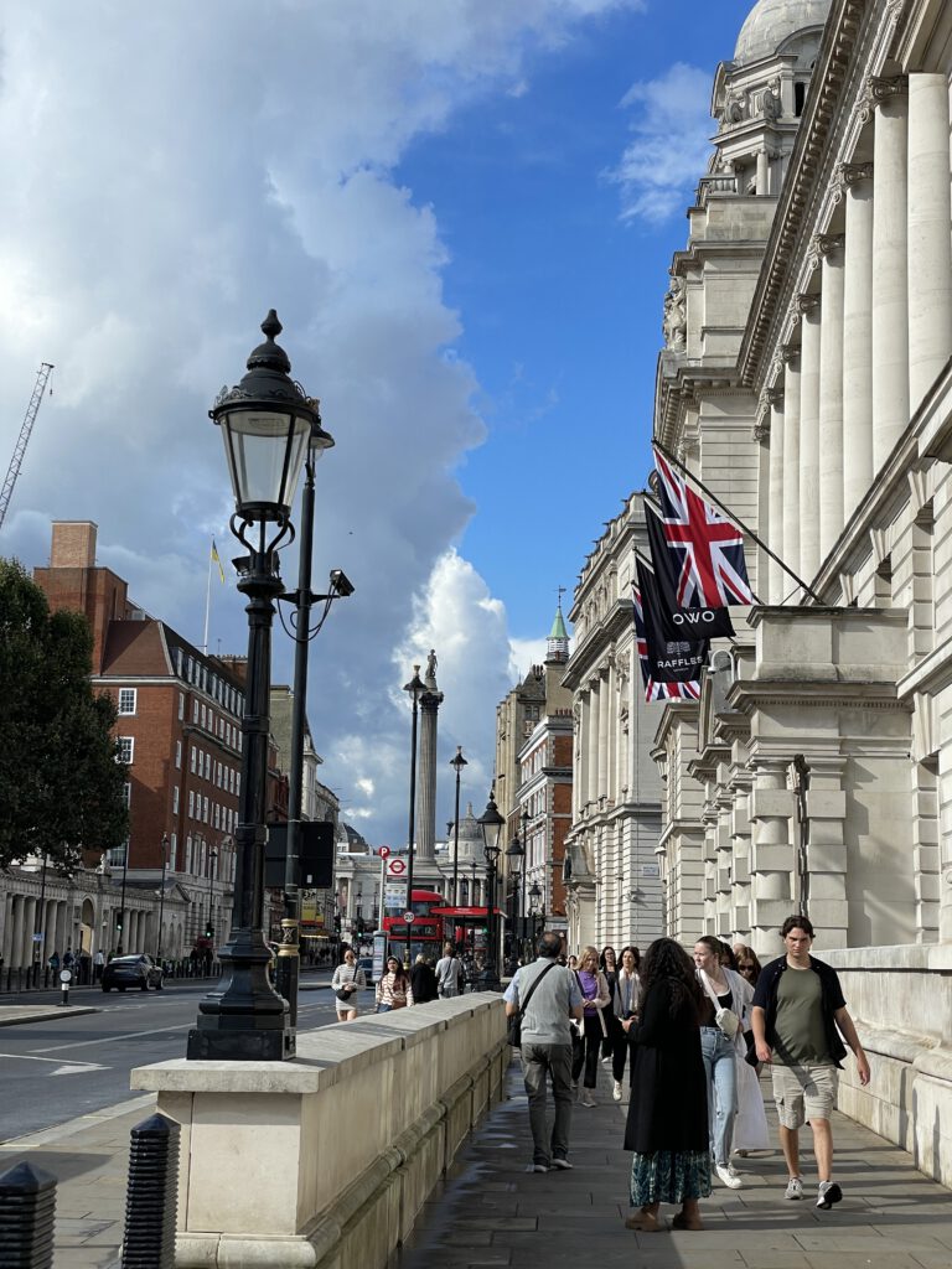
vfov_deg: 36.8
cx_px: 476
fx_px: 1907
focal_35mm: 52
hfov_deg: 28.0
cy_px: 634
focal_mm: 6
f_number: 2
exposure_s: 1/1410
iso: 25
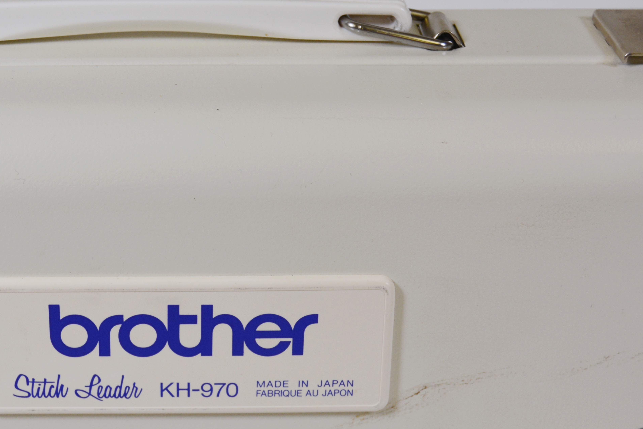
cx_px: 206
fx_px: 1607
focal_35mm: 90
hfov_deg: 22.5
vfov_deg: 15.2
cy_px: 249
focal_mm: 38
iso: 200
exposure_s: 1/160
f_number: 6.3
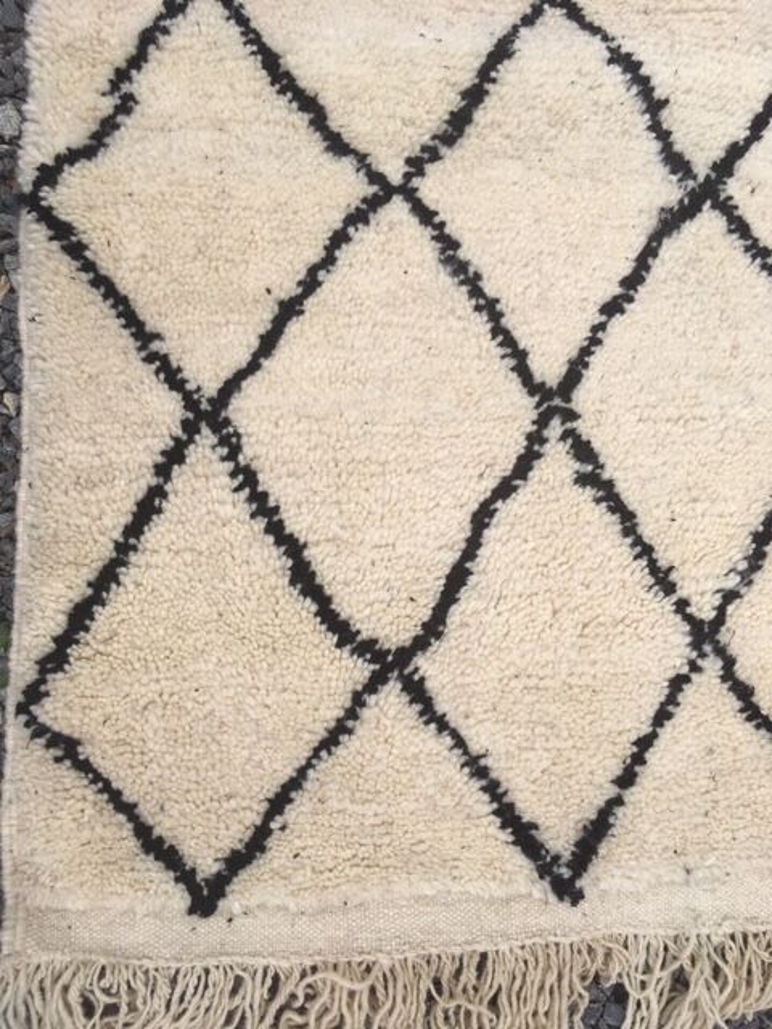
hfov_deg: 48.2
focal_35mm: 29
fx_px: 862
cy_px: 514
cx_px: 386
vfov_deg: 61.7
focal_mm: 4.15
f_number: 2.2
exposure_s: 1/874
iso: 25
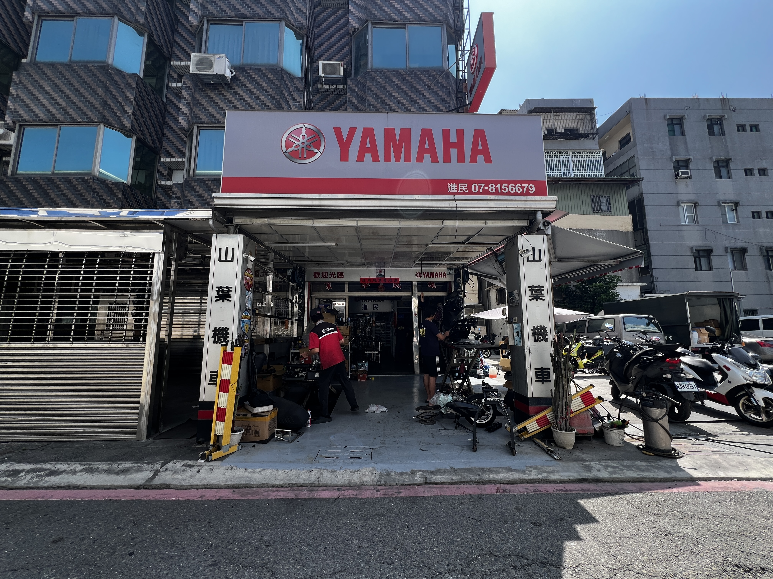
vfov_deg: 89.9
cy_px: 290
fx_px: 290
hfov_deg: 106.2
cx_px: 386
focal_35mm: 13
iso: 32
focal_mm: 1.57
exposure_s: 1/444
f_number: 1.8
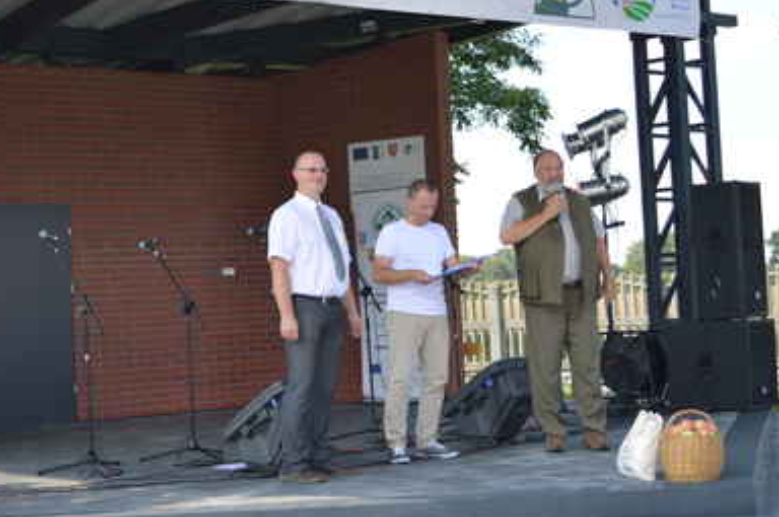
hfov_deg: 28.4
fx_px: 1534
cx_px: 329
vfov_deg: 19.1
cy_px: 192
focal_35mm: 71
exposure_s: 1/200
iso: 100
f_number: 4.5
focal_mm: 30
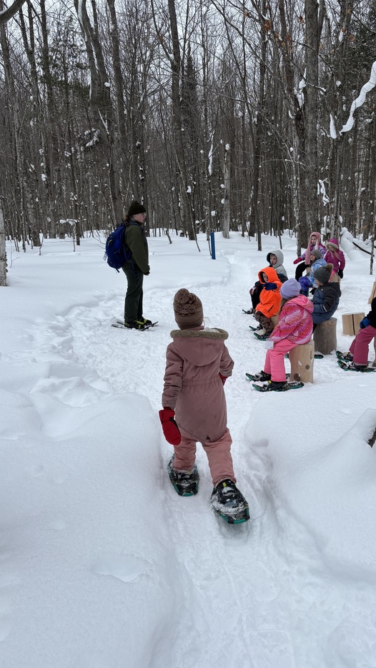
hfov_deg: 37.3
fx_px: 550
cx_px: 252
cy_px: 344
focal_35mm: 31
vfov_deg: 62.6
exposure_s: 1/1068
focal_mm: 5.96
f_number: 1.6
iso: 50
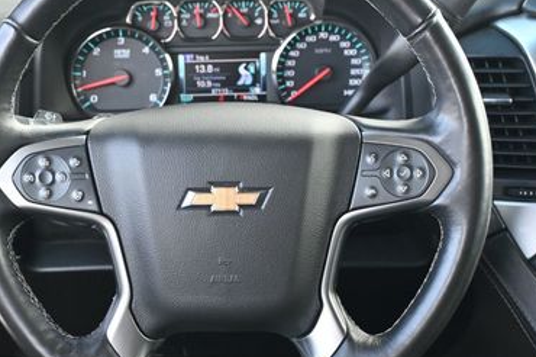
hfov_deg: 31.0
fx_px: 965
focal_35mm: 65
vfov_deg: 20.9
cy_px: 176
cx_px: 230
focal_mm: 25
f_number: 4.2
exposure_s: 1/125
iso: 640
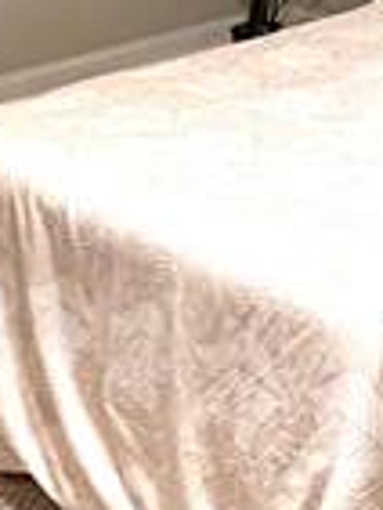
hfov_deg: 16.8
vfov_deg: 22.1
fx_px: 1119
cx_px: 640
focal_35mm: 76
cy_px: -210
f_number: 2.2
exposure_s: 1/40
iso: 400
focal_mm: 2.22
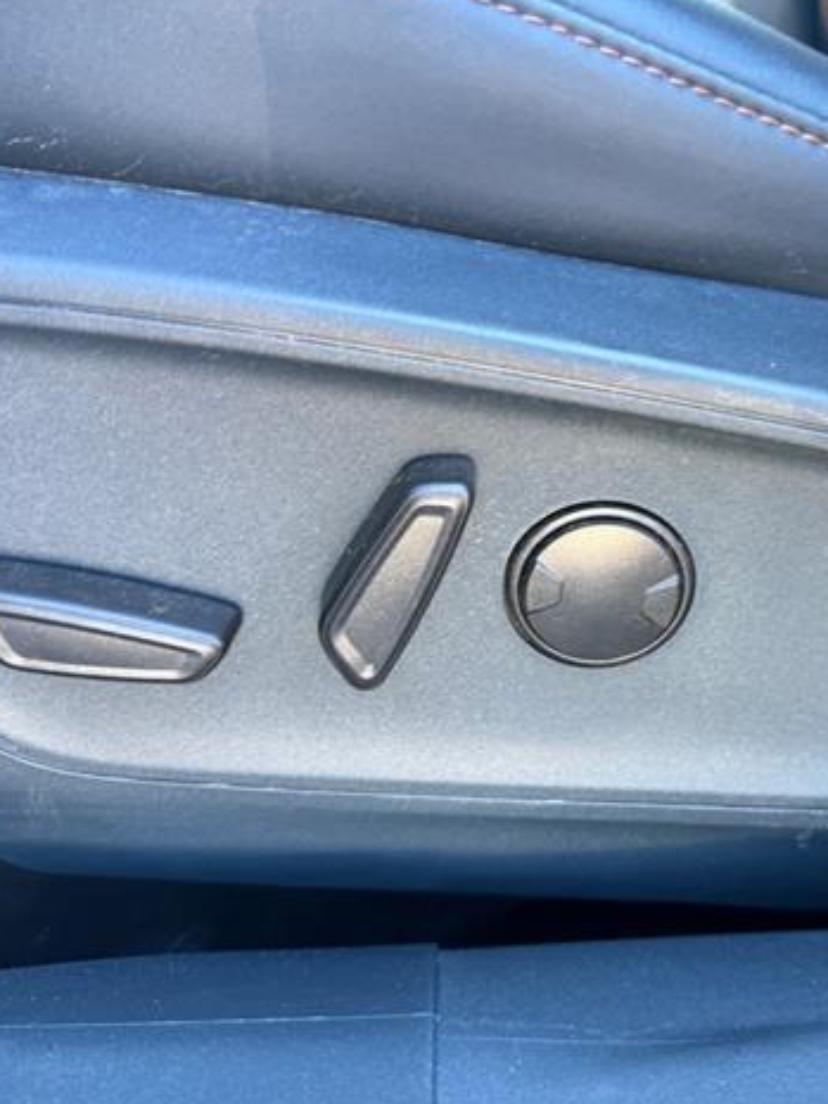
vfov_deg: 55.3
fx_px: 1052
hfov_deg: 42.1
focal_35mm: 33
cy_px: 544
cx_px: 581
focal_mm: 6.76
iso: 200
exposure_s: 1/100
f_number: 1.78
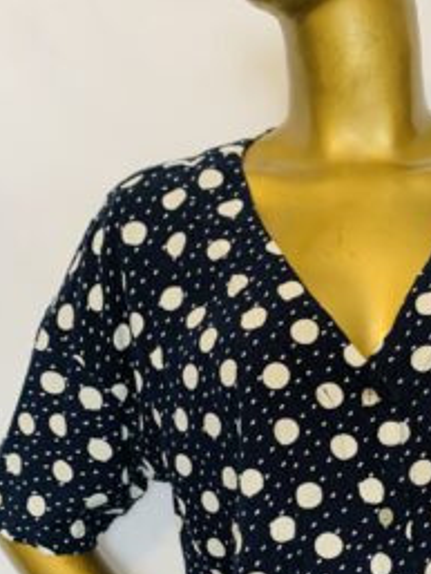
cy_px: 486
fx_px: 896
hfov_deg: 26.5
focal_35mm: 54
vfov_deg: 34.1
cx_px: 353
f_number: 1.8
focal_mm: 4.25
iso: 250
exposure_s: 1/50
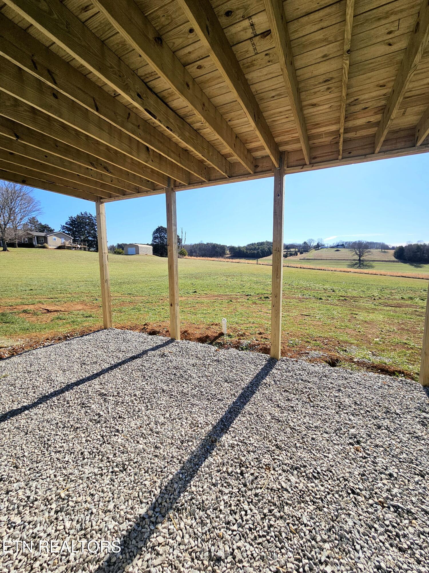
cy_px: 286
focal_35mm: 13
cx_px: 214
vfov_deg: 106.2
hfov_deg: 89.9
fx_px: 215
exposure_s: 1/2500
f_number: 2.2
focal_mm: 2.2
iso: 50
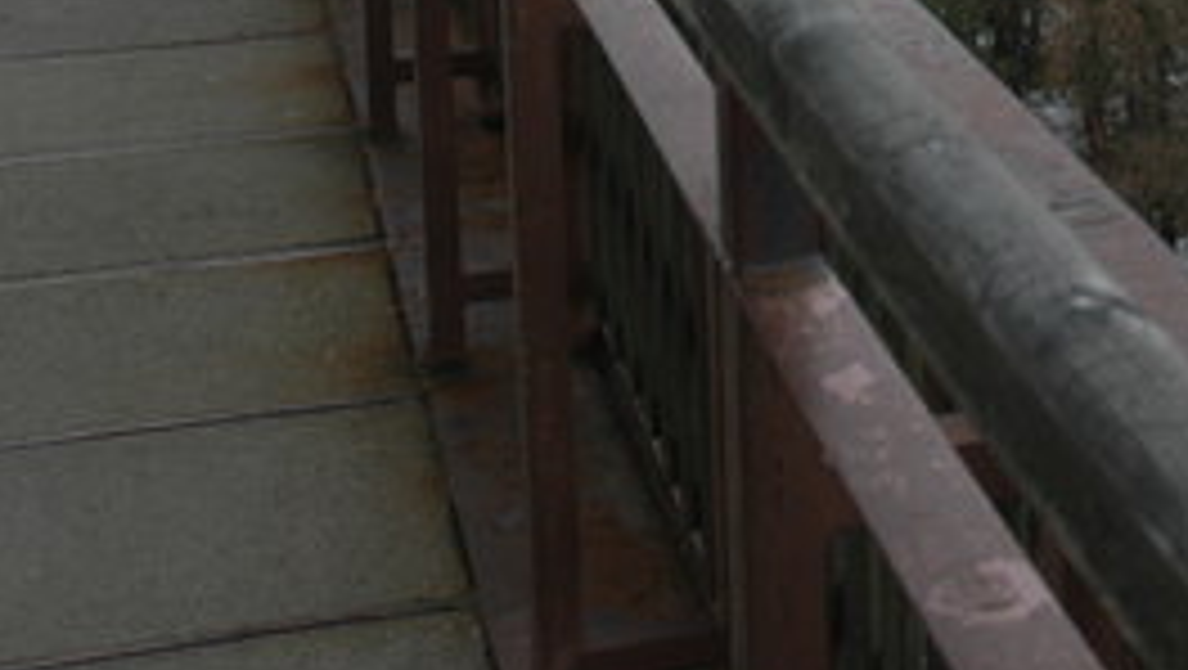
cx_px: 1035
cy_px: -389
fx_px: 2428
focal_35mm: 77
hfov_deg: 26.7
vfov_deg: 14.5
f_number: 5.6
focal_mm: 18
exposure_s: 1/125
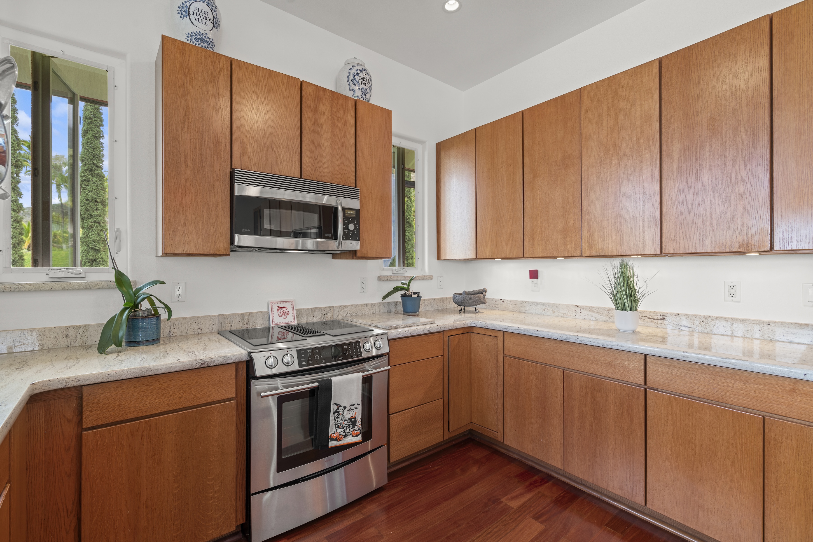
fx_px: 361
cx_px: 406
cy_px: 271
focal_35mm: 16
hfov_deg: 96.7
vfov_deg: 73.7
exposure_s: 1
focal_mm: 16
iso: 100
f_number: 8
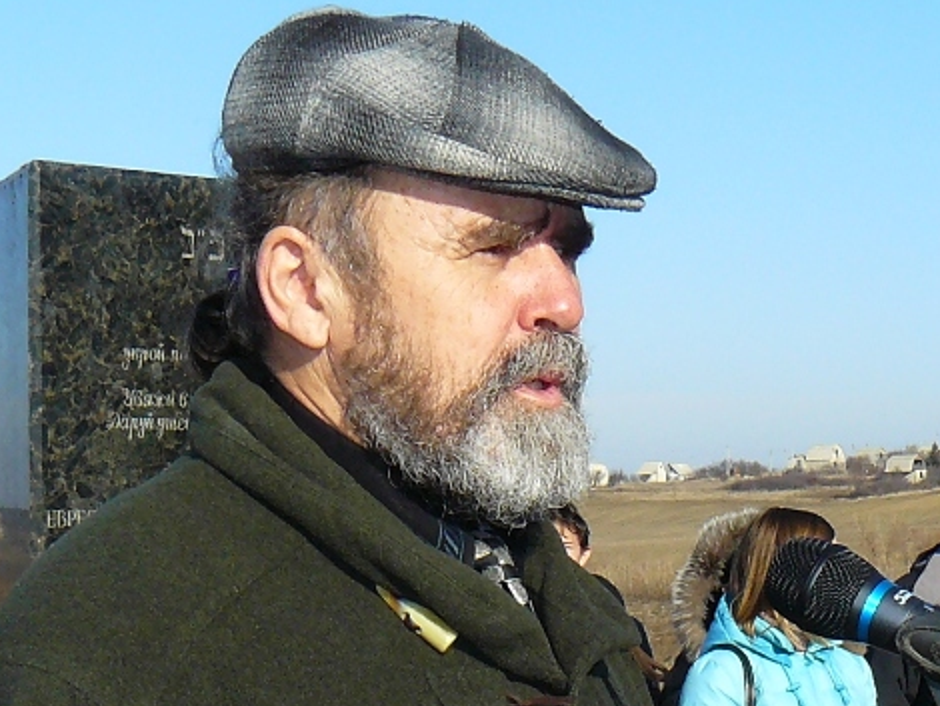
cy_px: 544
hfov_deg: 38.9
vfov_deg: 29.2
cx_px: 476
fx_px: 1331
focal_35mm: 49
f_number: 5.6
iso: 100
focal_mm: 6
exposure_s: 1/320
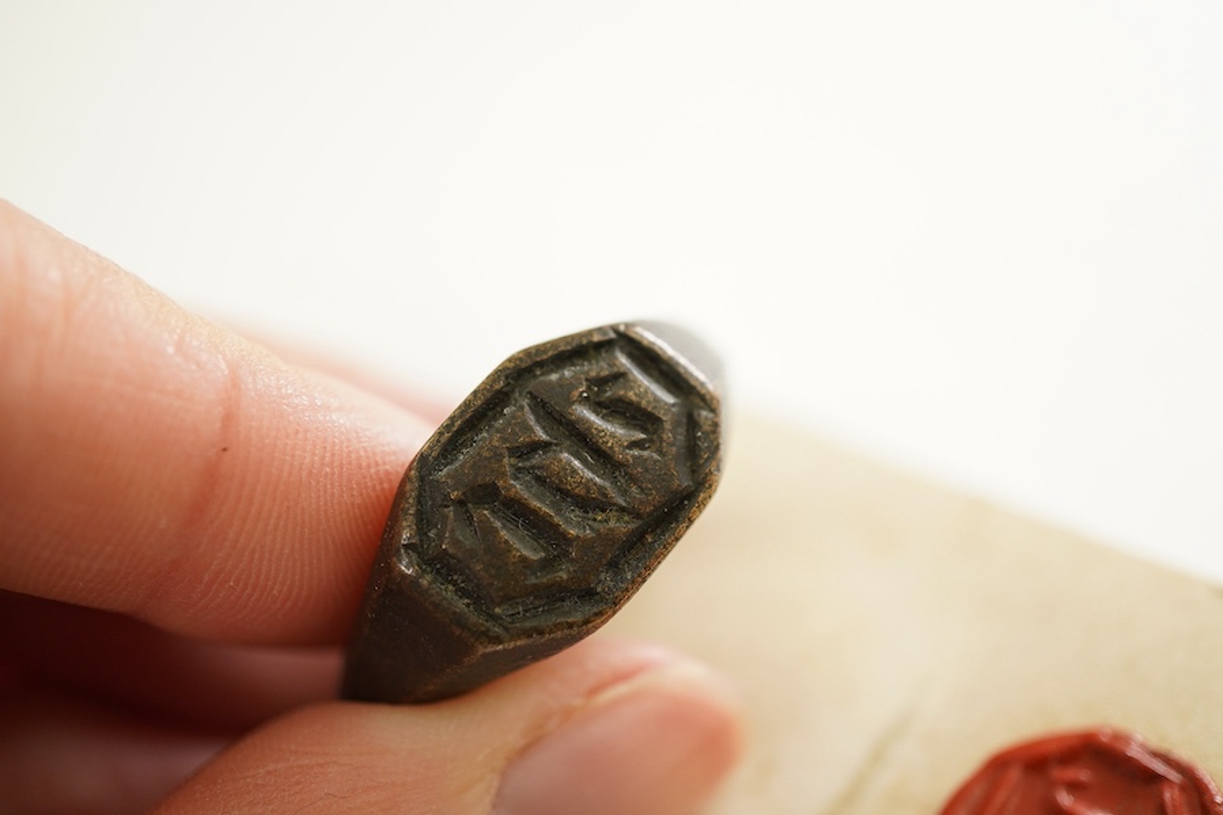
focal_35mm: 45
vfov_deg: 29.9
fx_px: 1529
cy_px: 408
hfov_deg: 43.6
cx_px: 612
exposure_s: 1/160
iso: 800
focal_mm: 30
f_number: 3.5
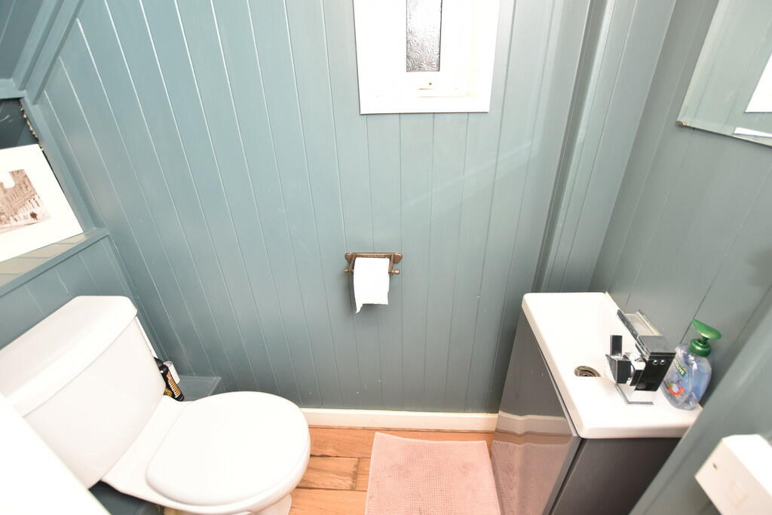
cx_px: 386
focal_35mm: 15
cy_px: 258
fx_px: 322
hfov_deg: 100.4
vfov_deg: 77.3
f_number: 4
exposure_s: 1/125
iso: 900
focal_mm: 10
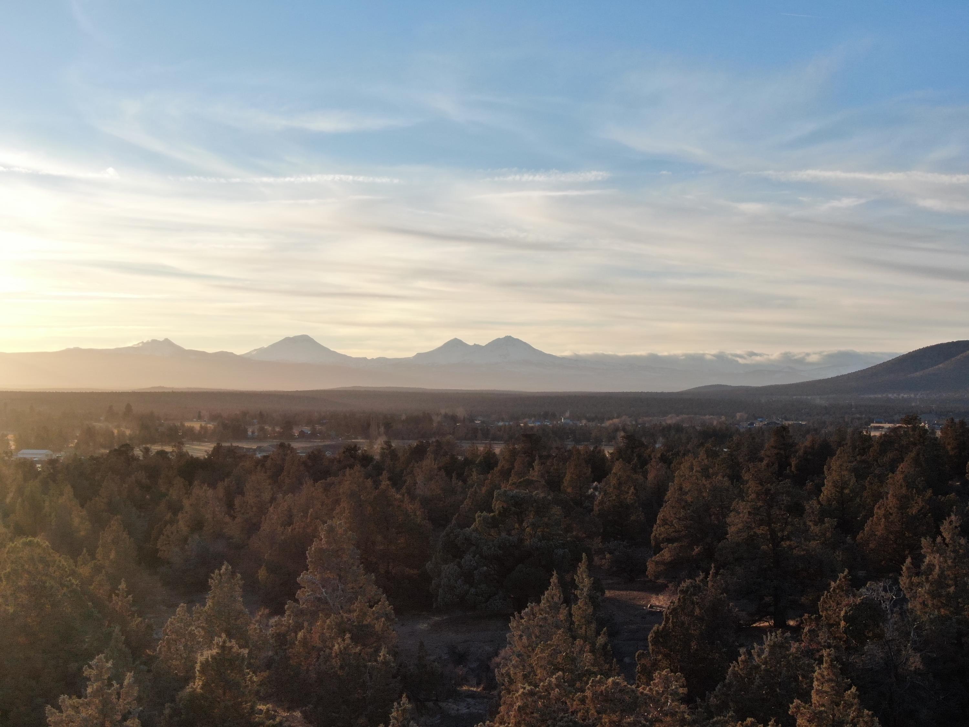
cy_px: 364
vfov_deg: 30.3
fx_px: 1344
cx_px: 484
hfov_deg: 39.7
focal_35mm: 48
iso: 100
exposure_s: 1/500
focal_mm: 8.6
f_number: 3.8
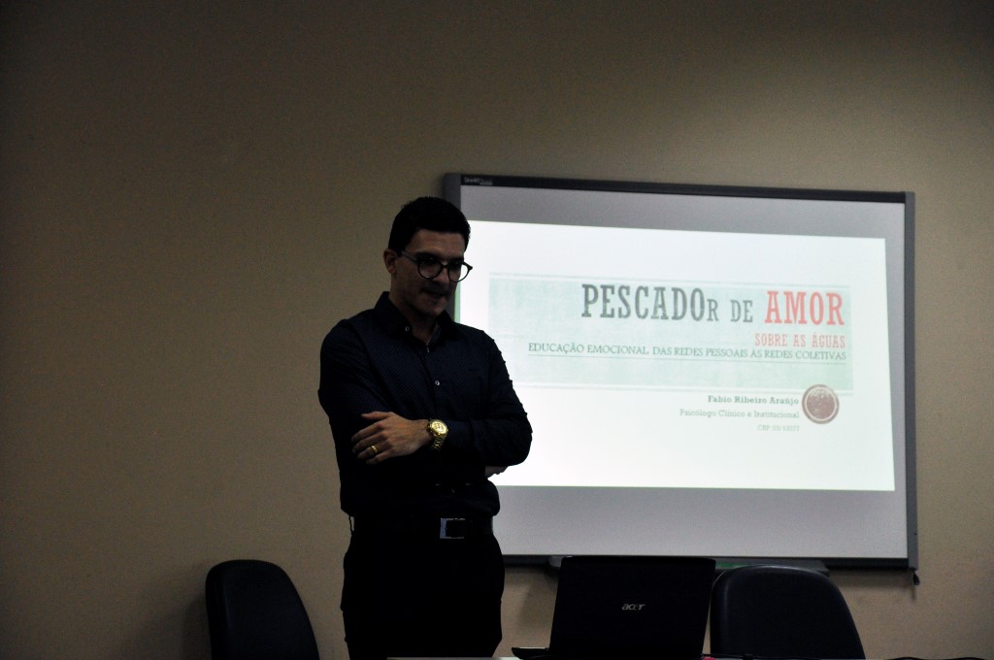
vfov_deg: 12.1
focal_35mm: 112
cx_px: 497
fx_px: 3102
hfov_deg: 18.2
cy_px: 330
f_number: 5.6
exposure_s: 1/125
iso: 500
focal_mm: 75
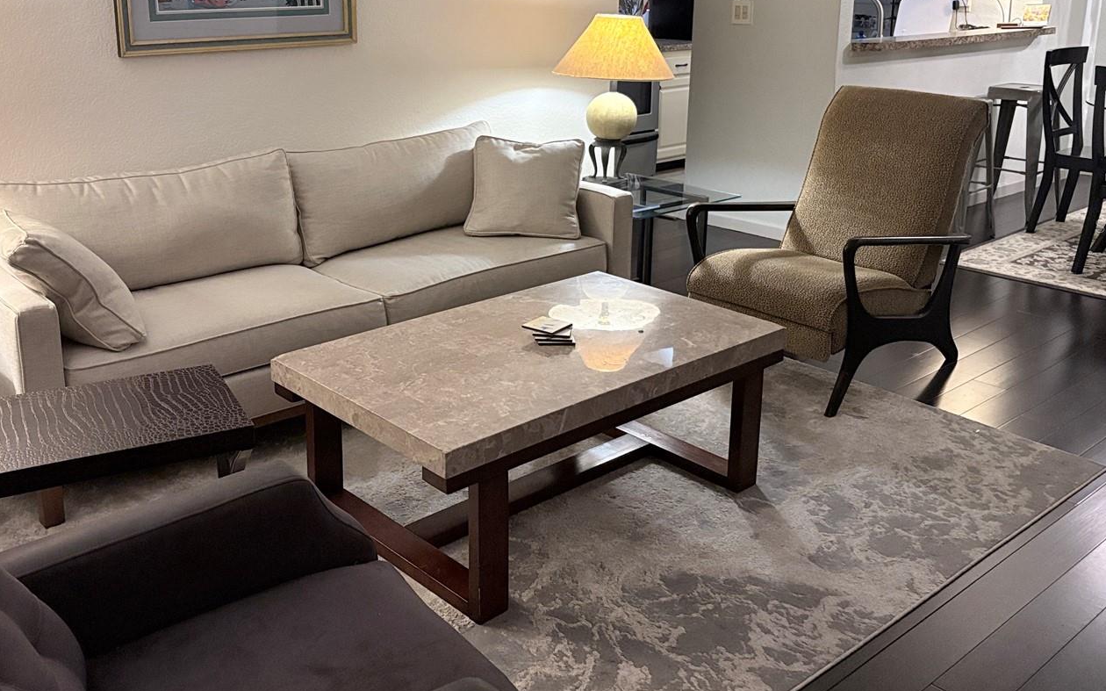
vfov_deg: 35.9
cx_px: 476
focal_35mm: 35
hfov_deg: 55.1
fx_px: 1055
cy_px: 226
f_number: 1.6
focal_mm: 5.96
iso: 640
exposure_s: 1/40
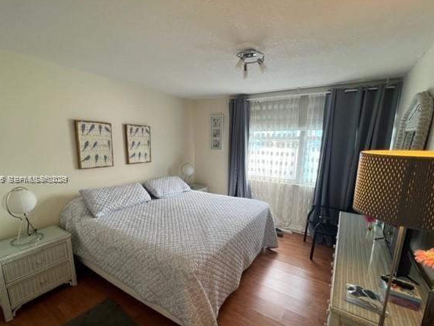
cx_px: 210
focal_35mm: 15
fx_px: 188
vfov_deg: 81.5
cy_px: 179
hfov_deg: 98.1
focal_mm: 1.57
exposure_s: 1/120
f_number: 1.8
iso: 40
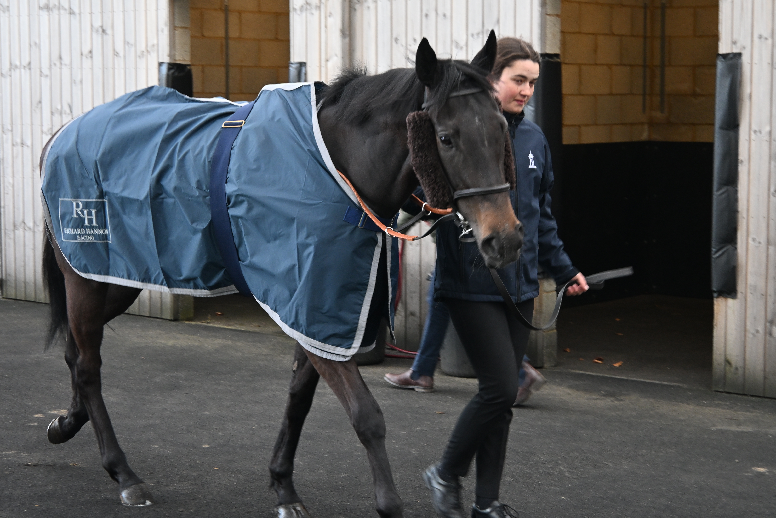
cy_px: 259
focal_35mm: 75
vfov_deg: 18.2
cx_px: 388
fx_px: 1617
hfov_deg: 27.0
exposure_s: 1/125
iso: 900
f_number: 6.3
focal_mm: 50
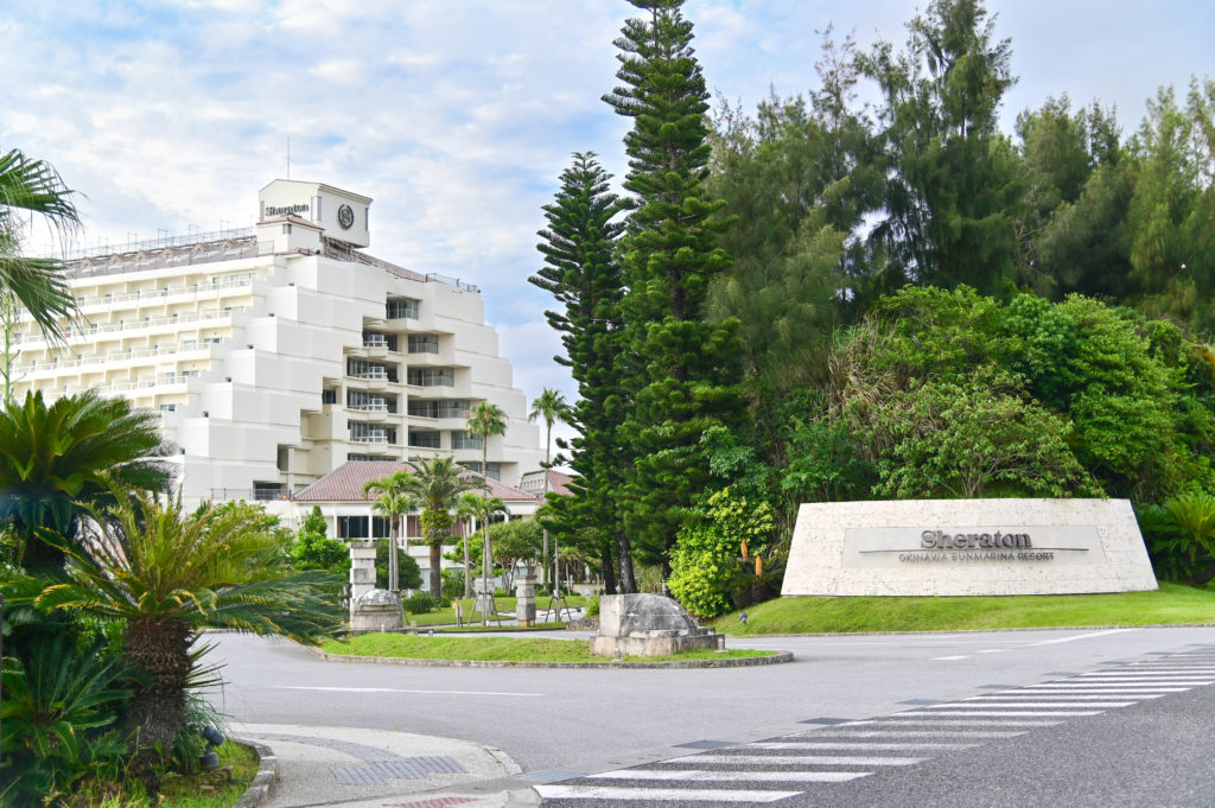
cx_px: 608
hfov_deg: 42.8
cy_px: 404
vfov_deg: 29.2
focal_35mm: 46
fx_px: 1551
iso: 100
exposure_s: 1/160
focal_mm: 46
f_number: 4
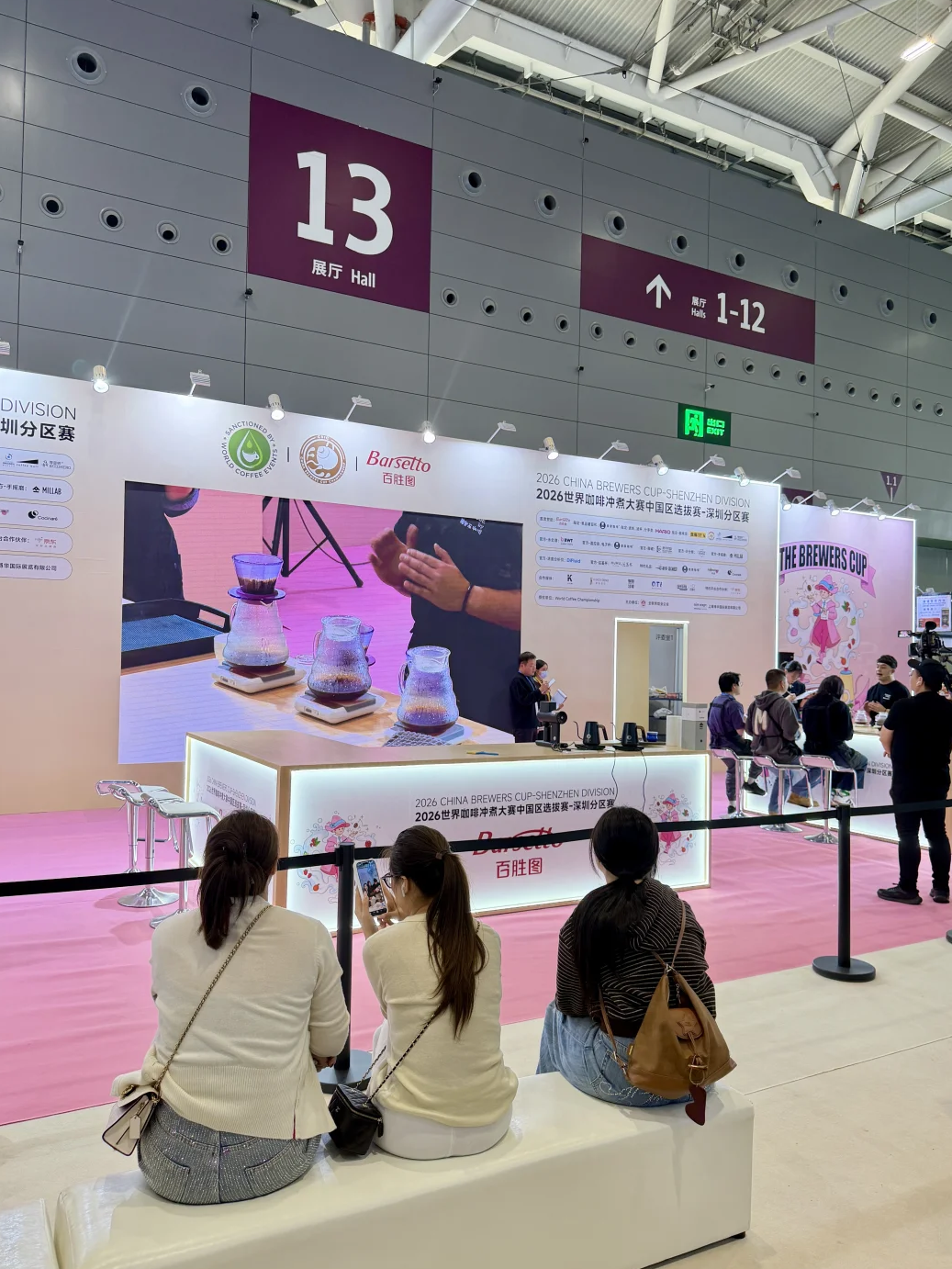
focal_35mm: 25
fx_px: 916
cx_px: 472
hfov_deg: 54.9
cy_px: 636
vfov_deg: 69.4
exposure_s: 1/100
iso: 125
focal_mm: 6.76
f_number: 1.78
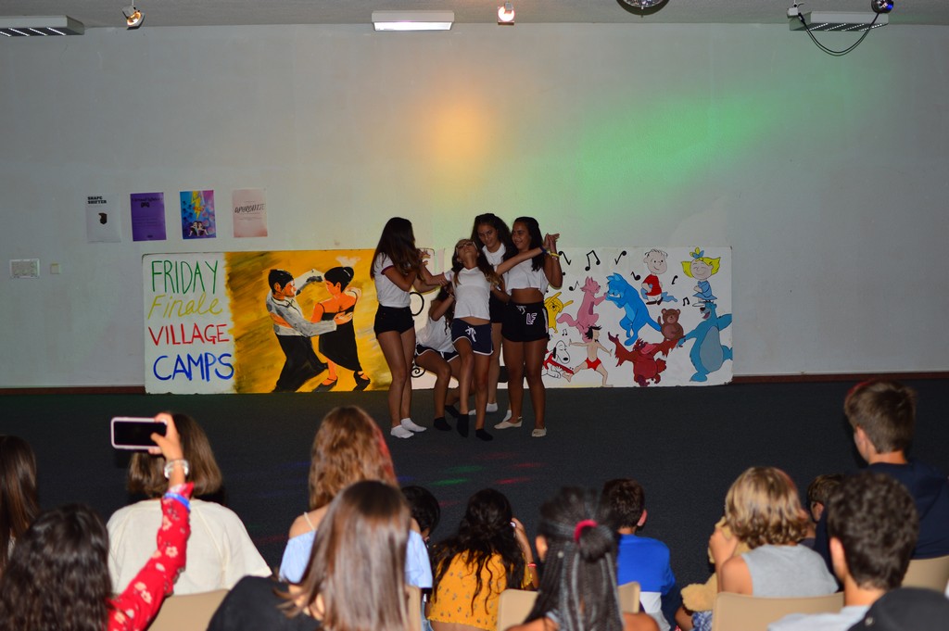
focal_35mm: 52
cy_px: 316
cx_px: 474
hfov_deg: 37.9
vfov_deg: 25.7
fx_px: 1383
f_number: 2.2
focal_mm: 35
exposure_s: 1/60
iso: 100
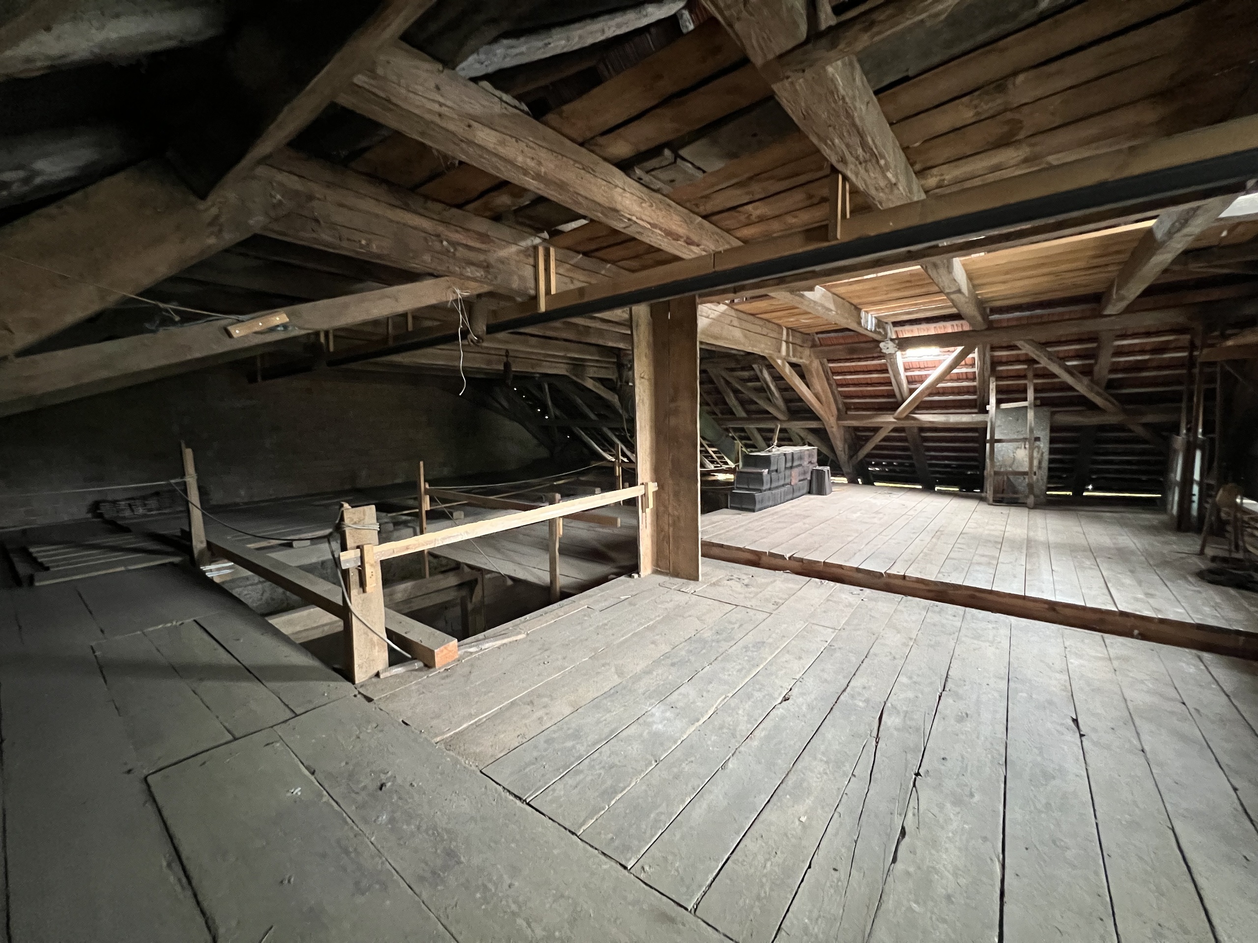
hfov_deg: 106.2
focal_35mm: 13
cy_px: 472
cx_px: 629
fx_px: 472
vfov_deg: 89.9
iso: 1000
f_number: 1.8
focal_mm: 1.57
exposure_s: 1/41
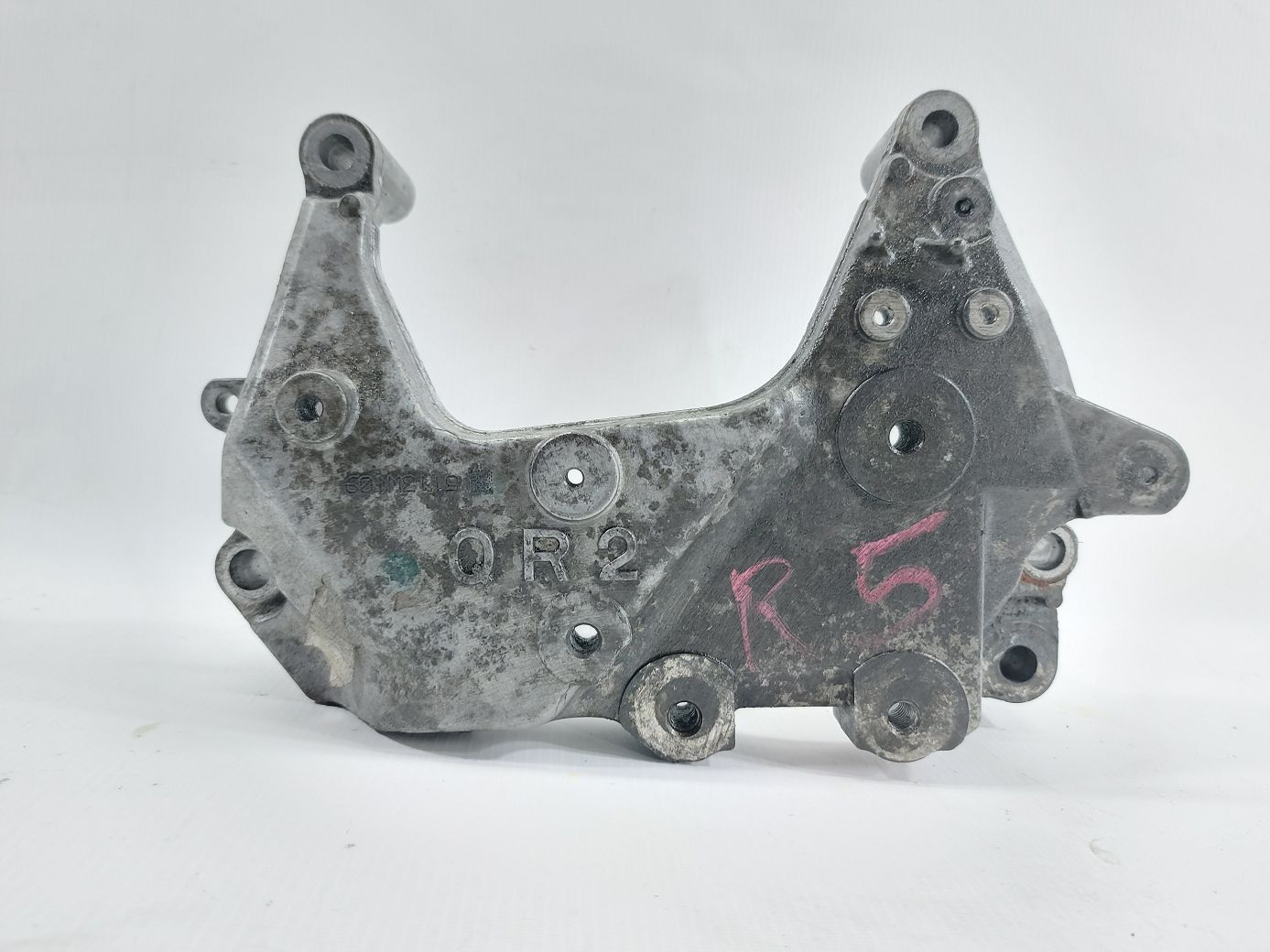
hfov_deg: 71.6
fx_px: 880
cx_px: 635
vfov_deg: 56.8
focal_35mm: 24
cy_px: 476
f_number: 1.8
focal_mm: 5.23
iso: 160
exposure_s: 1/50
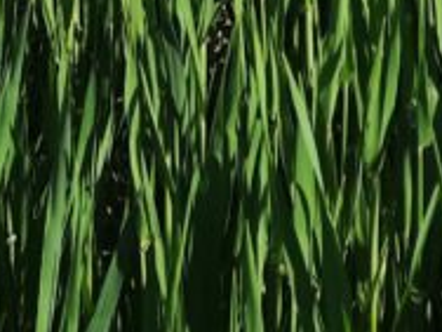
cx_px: 268
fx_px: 1737
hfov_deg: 14.5
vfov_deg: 9.3
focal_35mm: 136
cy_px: -553
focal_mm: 4.6
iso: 32
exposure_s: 1/1242
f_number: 2
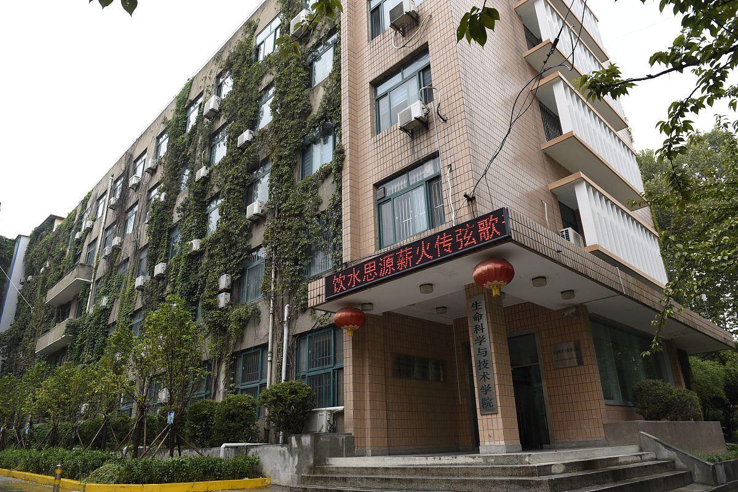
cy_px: 246
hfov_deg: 73.7
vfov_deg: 53.2
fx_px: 492
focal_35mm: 24
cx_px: 369
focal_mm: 24
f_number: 4.5
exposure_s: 1/640
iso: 500
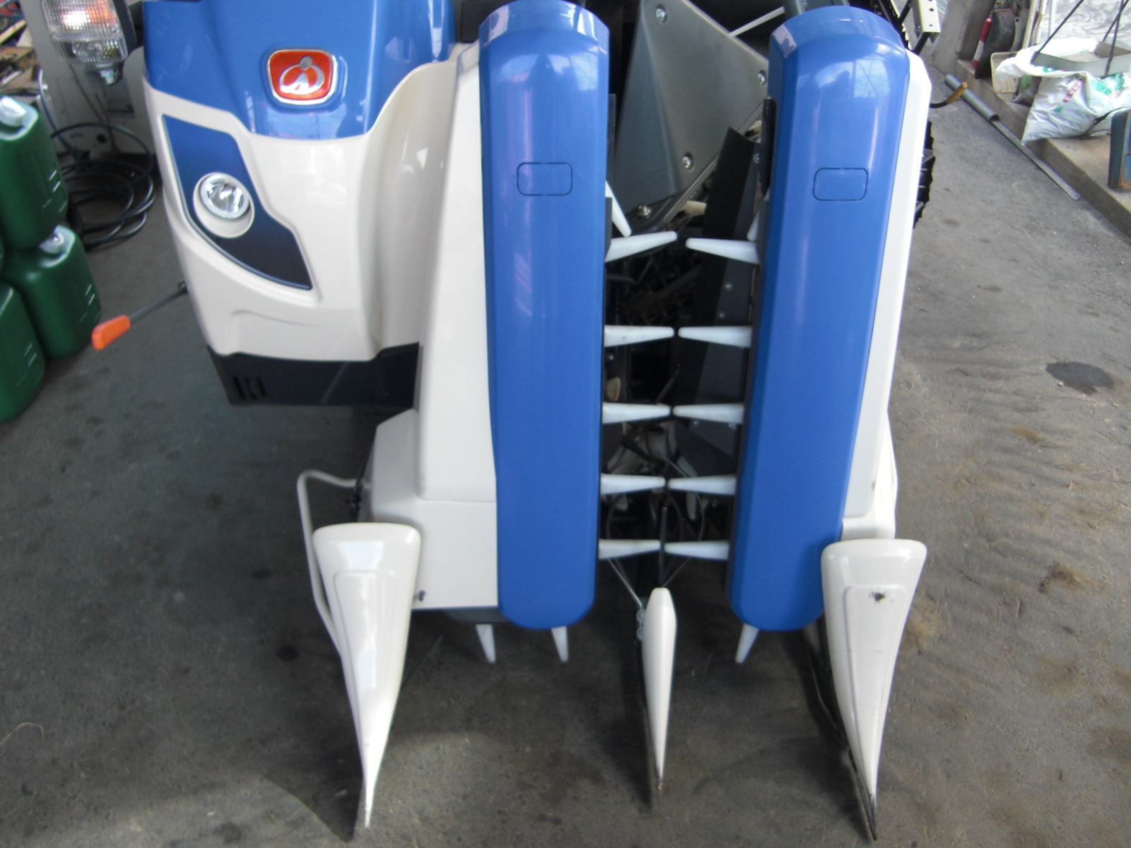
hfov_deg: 63.4
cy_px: 424
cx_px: 566
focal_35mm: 28
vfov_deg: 49.7
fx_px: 915
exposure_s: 1/100
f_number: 2.6
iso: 100
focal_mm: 4.9
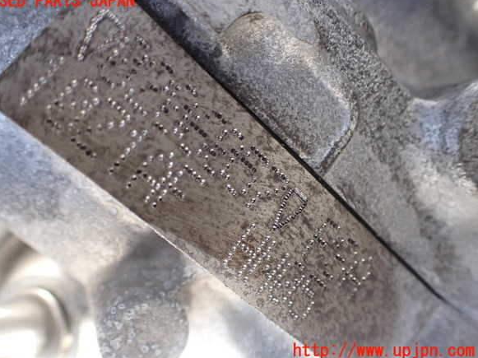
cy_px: 176
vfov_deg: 45.4
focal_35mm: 31
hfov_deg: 58.4
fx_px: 428
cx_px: 232
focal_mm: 5.4
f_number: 2.3
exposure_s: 1/125
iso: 400
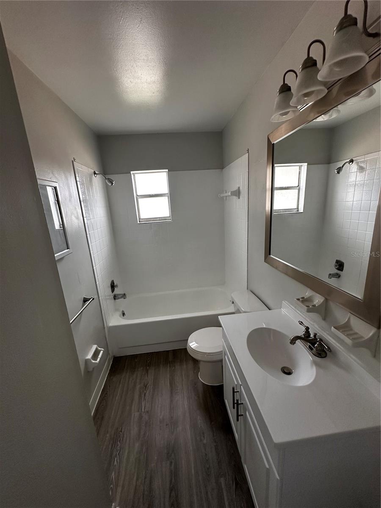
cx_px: 190
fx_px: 205
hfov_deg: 85.7
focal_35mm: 14
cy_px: 254
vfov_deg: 102.1
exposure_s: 1/120
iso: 200
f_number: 2.2
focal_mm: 2.22
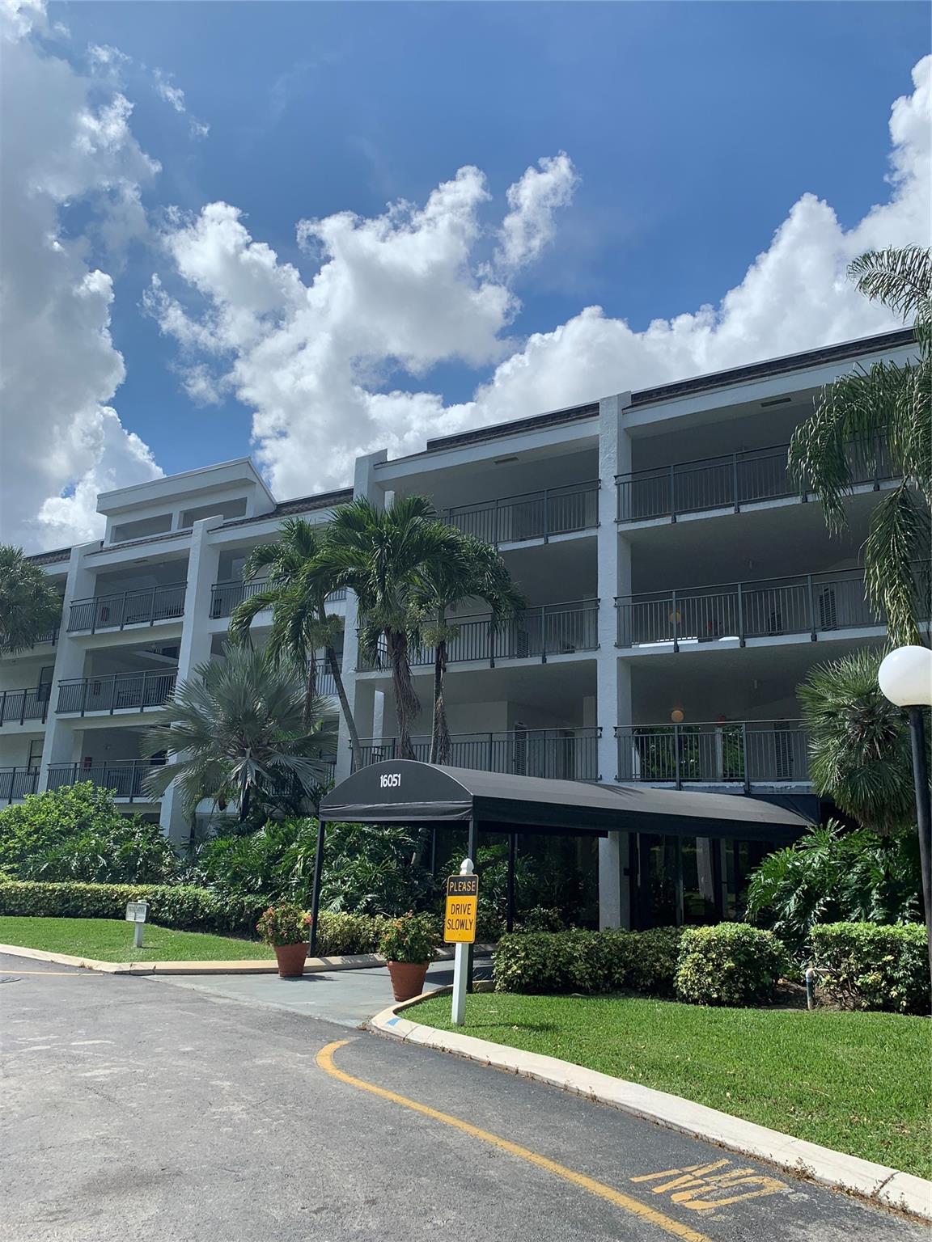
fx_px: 933
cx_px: 466
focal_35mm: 26
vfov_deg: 67.3
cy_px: 621
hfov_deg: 53.1
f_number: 1.8
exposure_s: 1/3289
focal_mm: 4.25
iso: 25
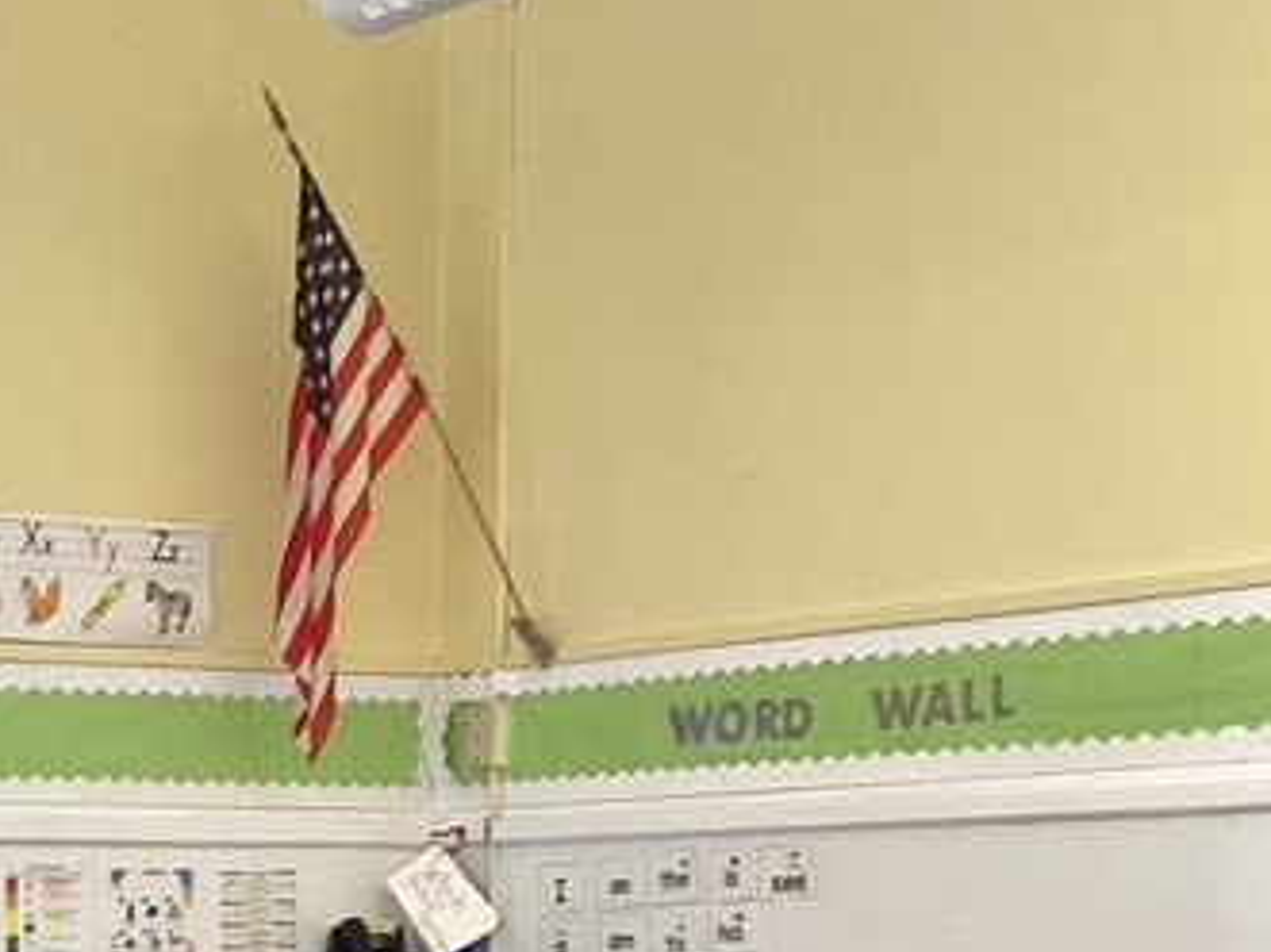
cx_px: -534
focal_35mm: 96
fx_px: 3524
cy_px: 1094
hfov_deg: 18.5
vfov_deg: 14.9
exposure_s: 1/60
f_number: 2.4
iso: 160
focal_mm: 3.3
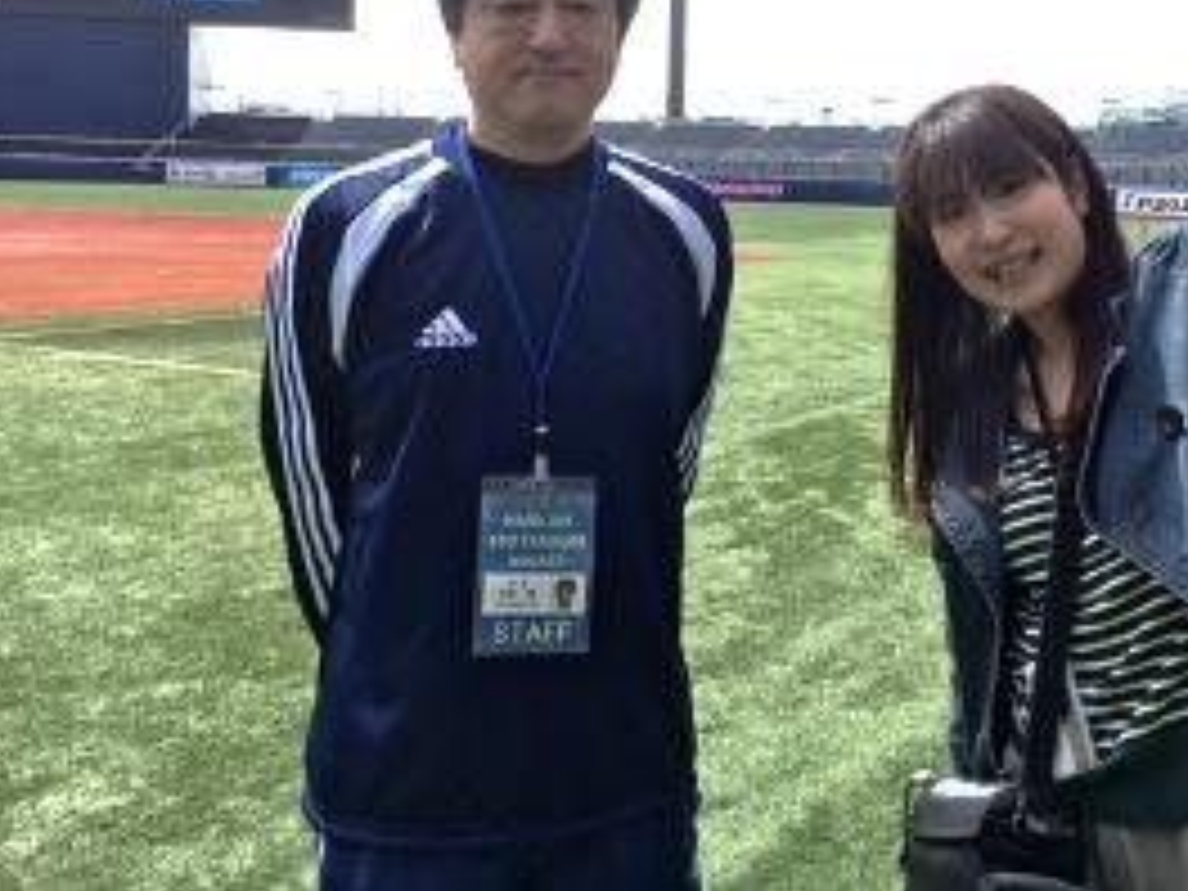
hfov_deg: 42.3
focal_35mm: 44
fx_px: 1510
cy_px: 220
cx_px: 806
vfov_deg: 32.3
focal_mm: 4.2
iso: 25
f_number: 2.2
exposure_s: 1/1326
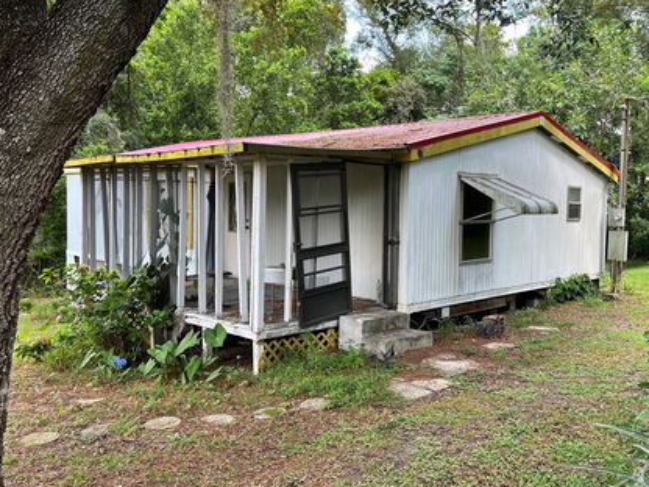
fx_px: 600
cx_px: 384
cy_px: 228
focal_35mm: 32
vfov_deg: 44.1
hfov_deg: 56.5
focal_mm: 5.7
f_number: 1.5
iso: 40
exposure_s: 1/208
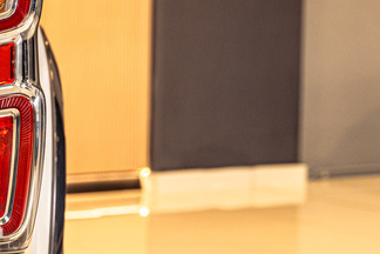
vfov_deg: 7.7
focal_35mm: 177
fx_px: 1868
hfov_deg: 11.4
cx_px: -45
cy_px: 214
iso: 800
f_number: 4
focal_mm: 56
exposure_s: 1/125
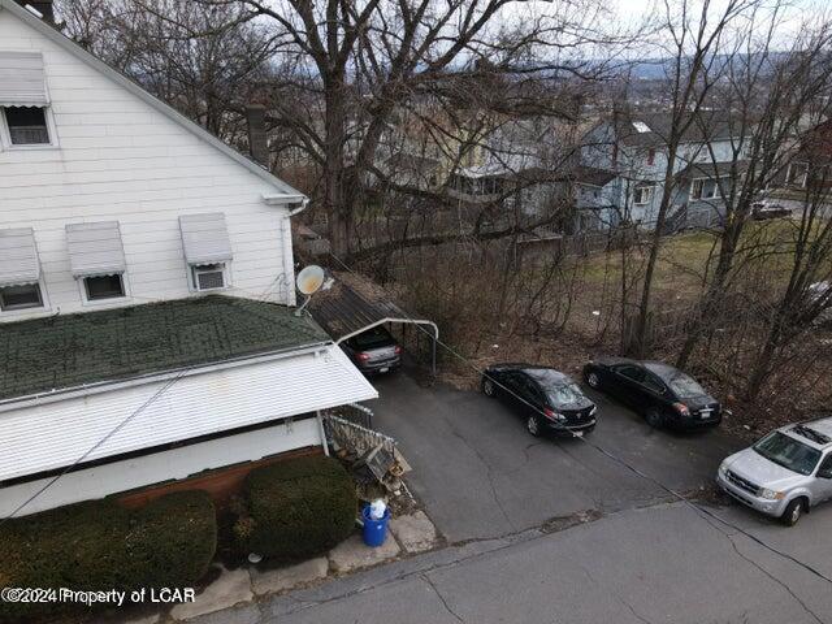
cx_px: 416
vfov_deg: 56.8
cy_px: 312
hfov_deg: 71.6
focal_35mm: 24
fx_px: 577
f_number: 2.8
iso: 250
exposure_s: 1/15
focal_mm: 4.5
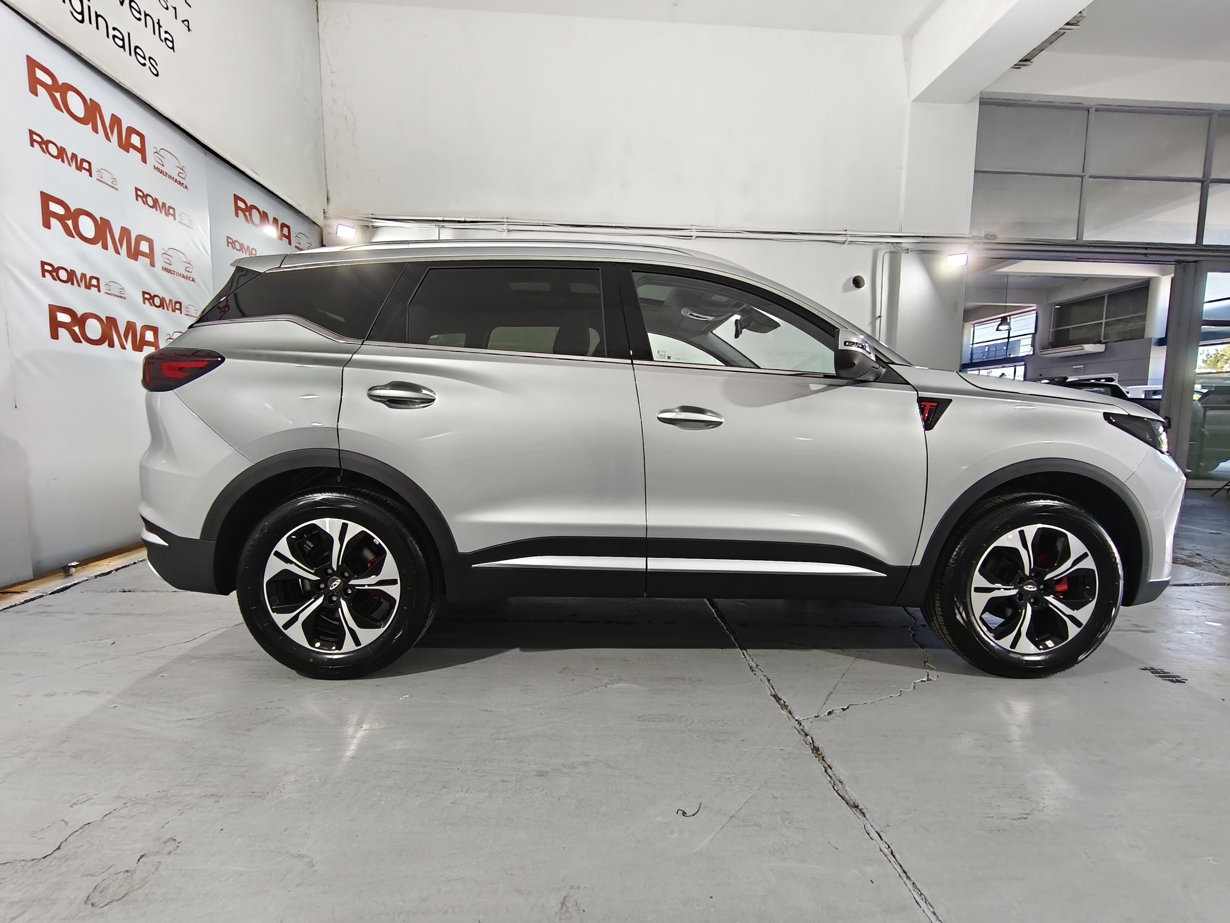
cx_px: 615
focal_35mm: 15
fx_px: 533
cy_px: 462
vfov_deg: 81.7
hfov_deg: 98.2
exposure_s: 1/33.3
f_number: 2.2
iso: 250
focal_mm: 1.91
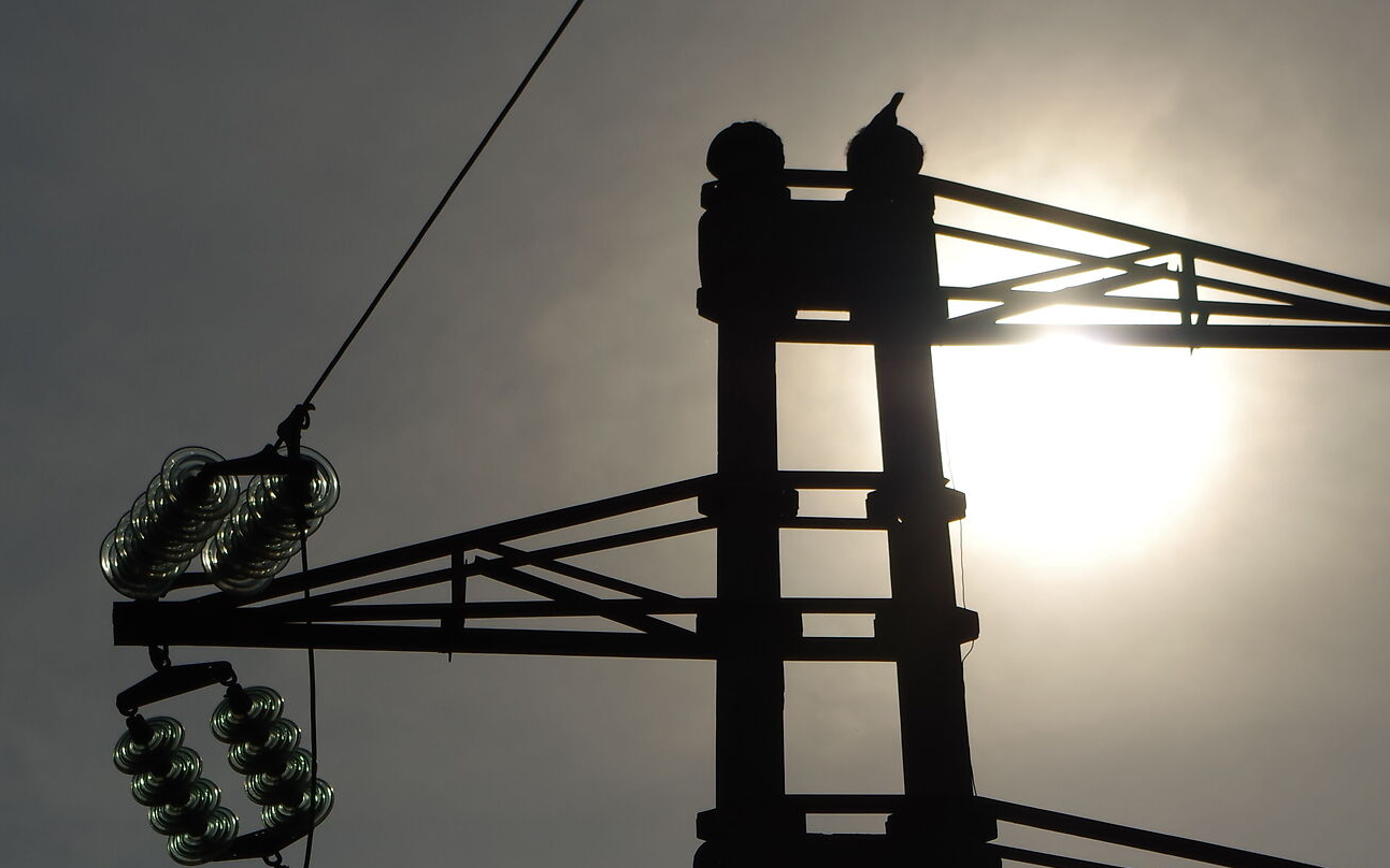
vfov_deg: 8.4
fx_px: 5871
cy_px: 710
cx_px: 755
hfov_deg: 13.5
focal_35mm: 155
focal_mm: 55
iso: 100
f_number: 9
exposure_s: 1/8000
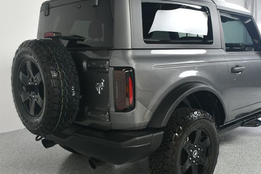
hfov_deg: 47.0
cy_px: 88
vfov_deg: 32.6
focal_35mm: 41
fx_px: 297
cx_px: 162
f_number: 7.1
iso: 100
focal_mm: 20
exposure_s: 1/160
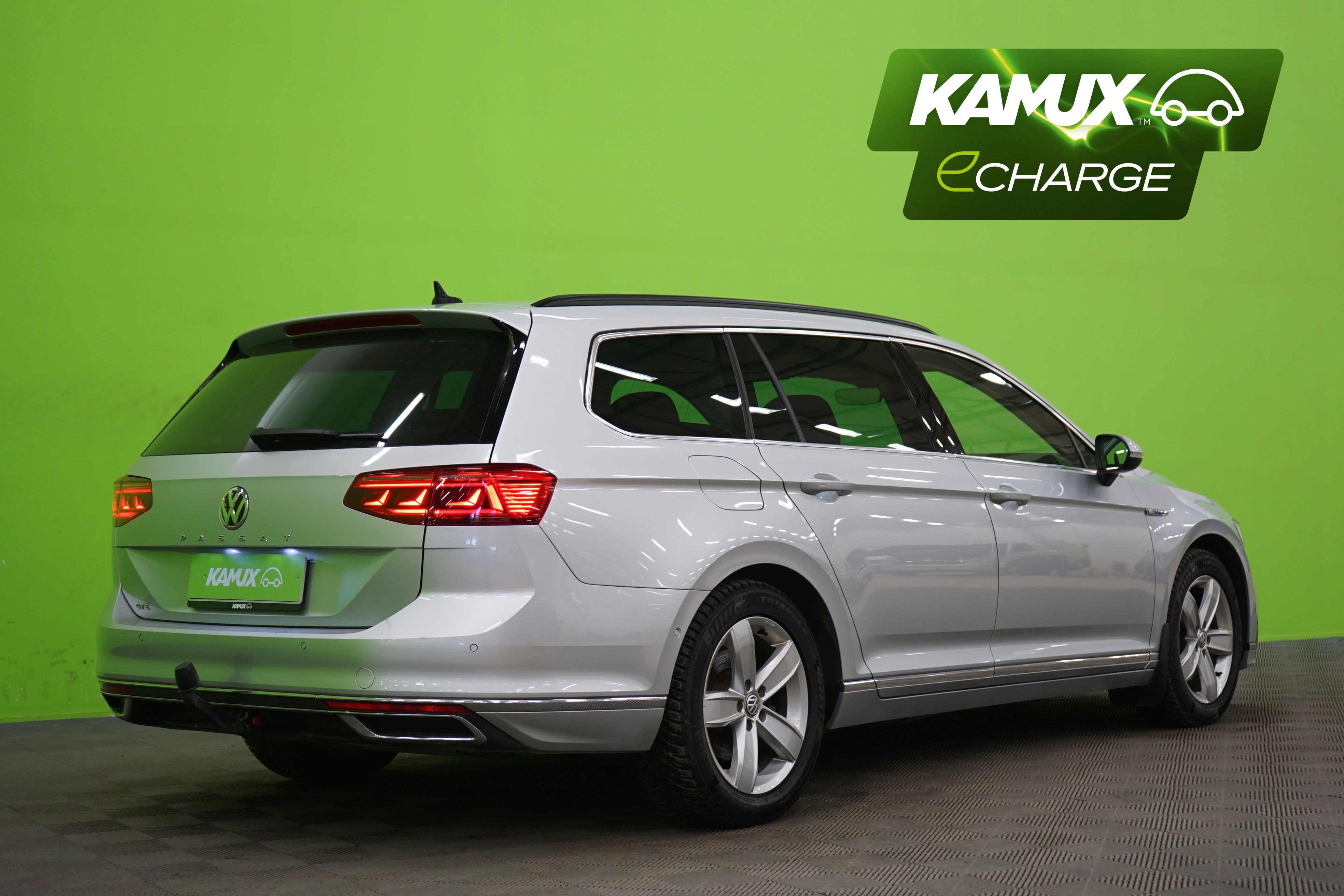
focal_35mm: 55
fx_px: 2053
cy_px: 448
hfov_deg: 36.2
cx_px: 672
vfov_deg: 24.6
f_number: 5
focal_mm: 55
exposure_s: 1/10
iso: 400
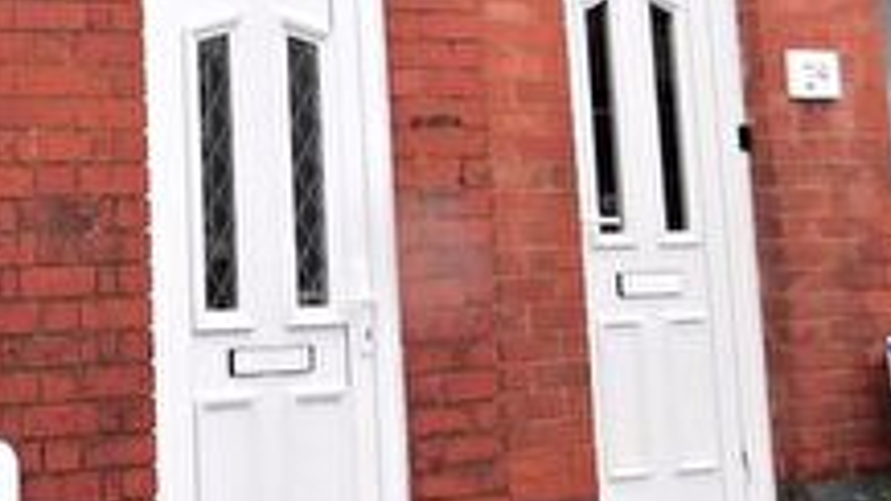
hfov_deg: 23.9
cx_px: -172
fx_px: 1913
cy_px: -211
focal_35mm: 81
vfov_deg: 14.1
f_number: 3
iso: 125
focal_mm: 4
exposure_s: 1/40
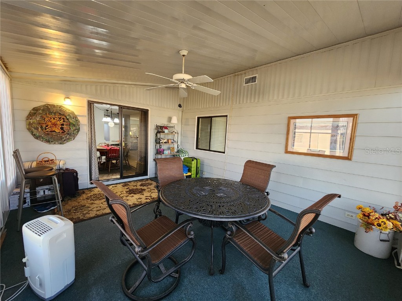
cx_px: 201
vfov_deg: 89.9
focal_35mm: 13
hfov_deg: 106.2
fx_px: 151
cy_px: 150
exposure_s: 1/60
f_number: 2.2
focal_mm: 2.2
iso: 320
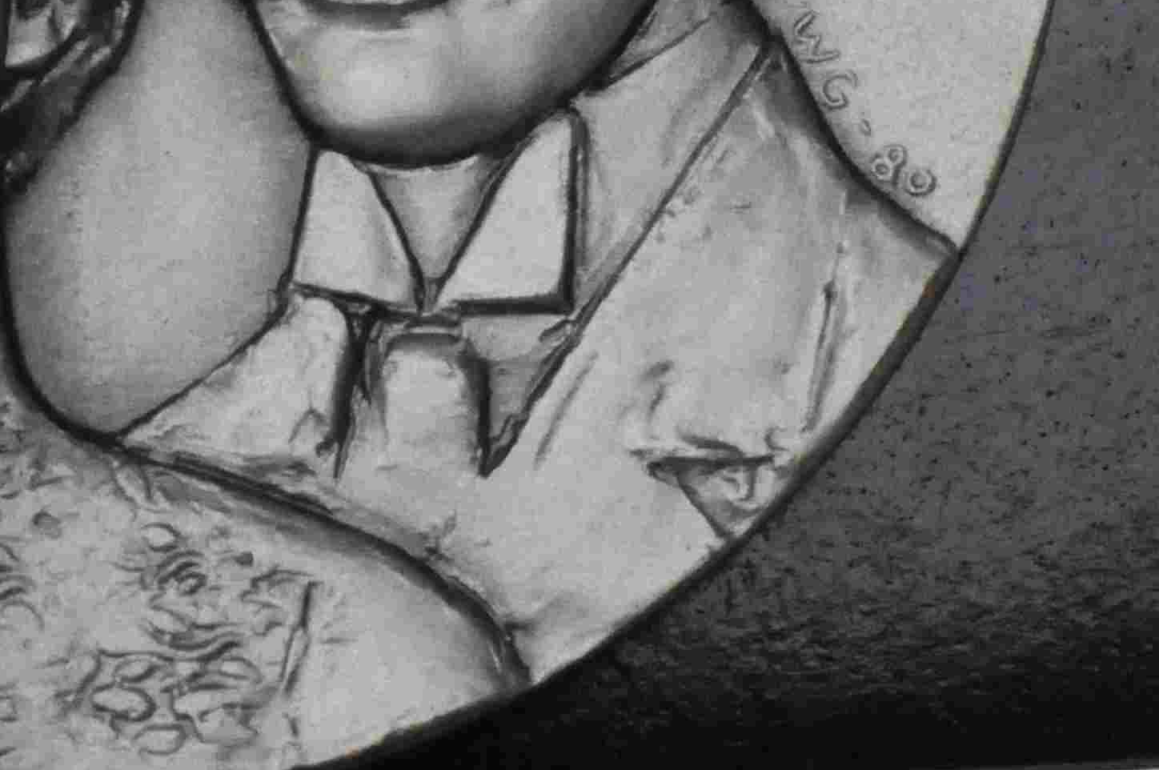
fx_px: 10001
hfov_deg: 6.6
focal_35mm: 311
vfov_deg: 4.4
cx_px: 218
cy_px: -253
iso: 3200
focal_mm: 70
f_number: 22
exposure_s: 1/320
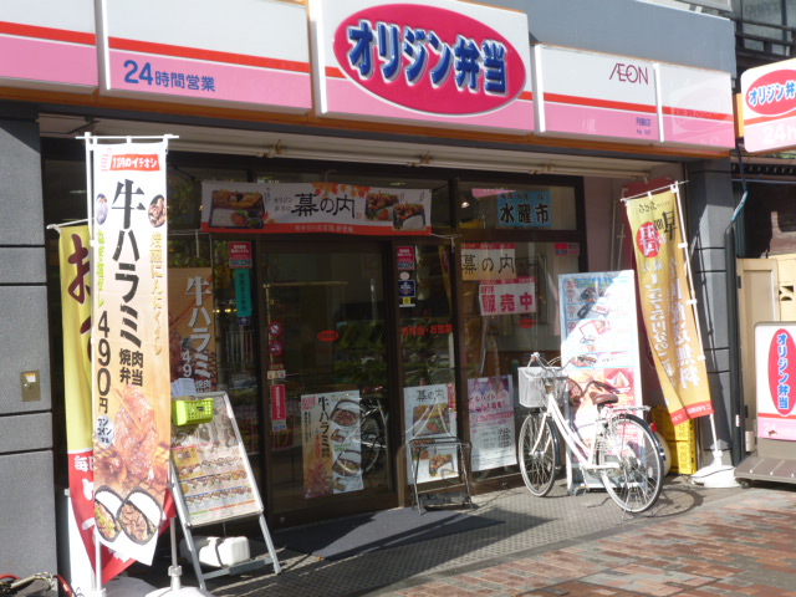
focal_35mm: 48
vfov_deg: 30.3
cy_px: 298
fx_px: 1104
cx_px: 398
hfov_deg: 39.7
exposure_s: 1/320
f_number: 4
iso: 100
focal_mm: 8.6
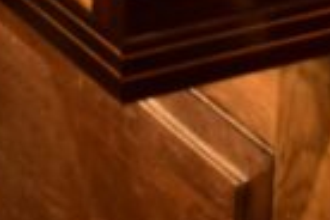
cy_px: -401
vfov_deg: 6.4
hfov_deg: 10.3
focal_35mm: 200
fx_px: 1833
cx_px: 79
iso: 800
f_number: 3.8
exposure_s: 1/50
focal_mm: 18
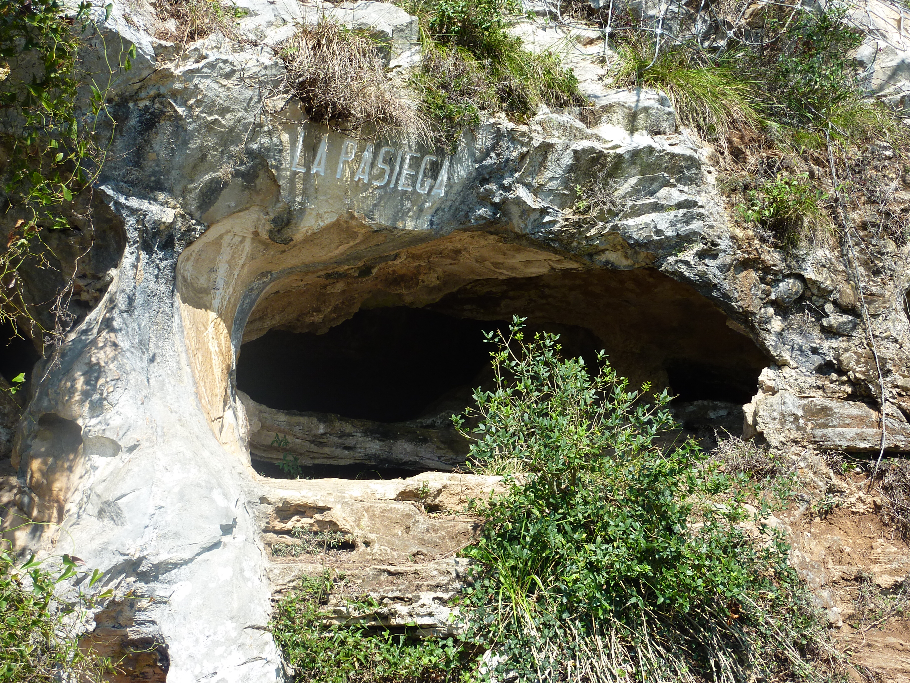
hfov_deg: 44.8
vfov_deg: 34.3
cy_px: 342
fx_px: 1104
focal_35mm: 42
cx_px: 455
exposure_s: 1/320
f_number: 4
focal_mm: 6.9
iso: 80
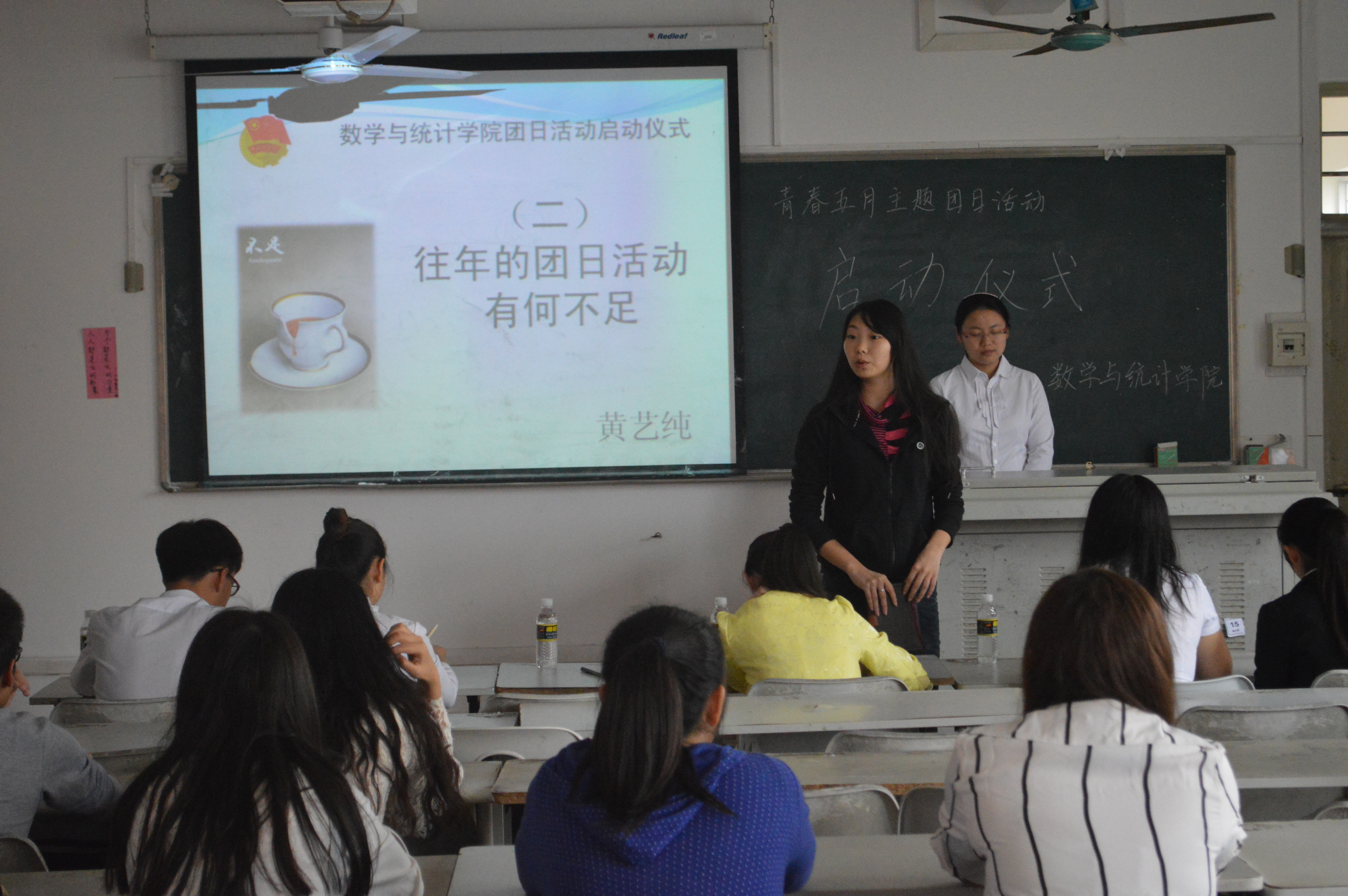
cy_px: 448
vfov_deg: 19.7
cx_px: 674
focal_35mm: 69
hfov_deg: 29.3
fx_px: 2581
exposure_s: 1/200
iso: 3200
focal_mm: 46
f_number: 5.3
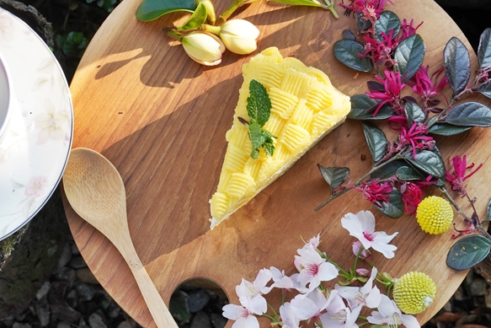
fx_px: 1473
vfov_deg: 12.7
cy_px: 166
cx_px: 112
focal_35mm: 108
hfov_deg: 18.8
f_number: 7.1
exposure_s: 1/200
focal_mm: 42
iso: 500
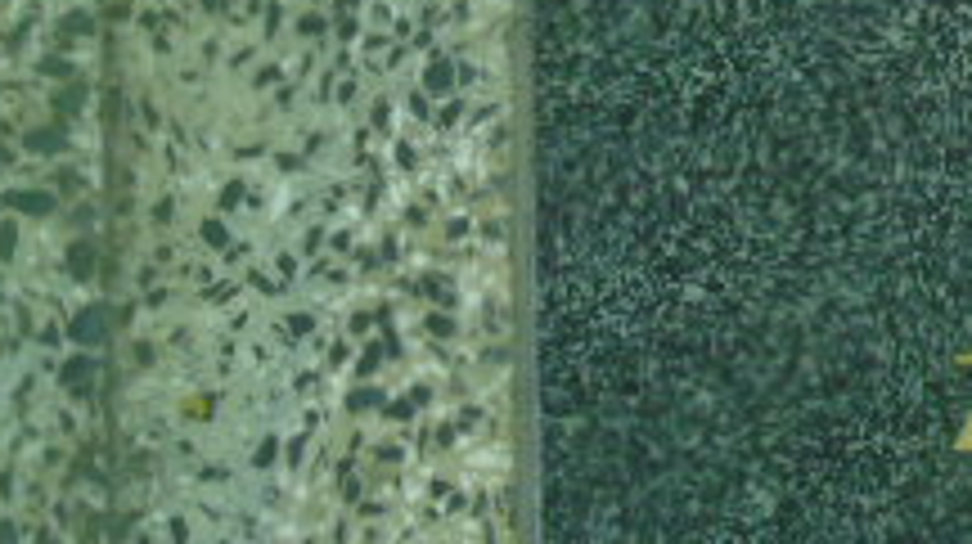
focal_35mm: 685
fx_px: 17637
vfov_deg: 1.8
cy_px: -103
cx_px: 1426
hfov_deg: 3.1
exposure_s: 1/125
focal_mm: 38
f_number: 4.7
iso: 250
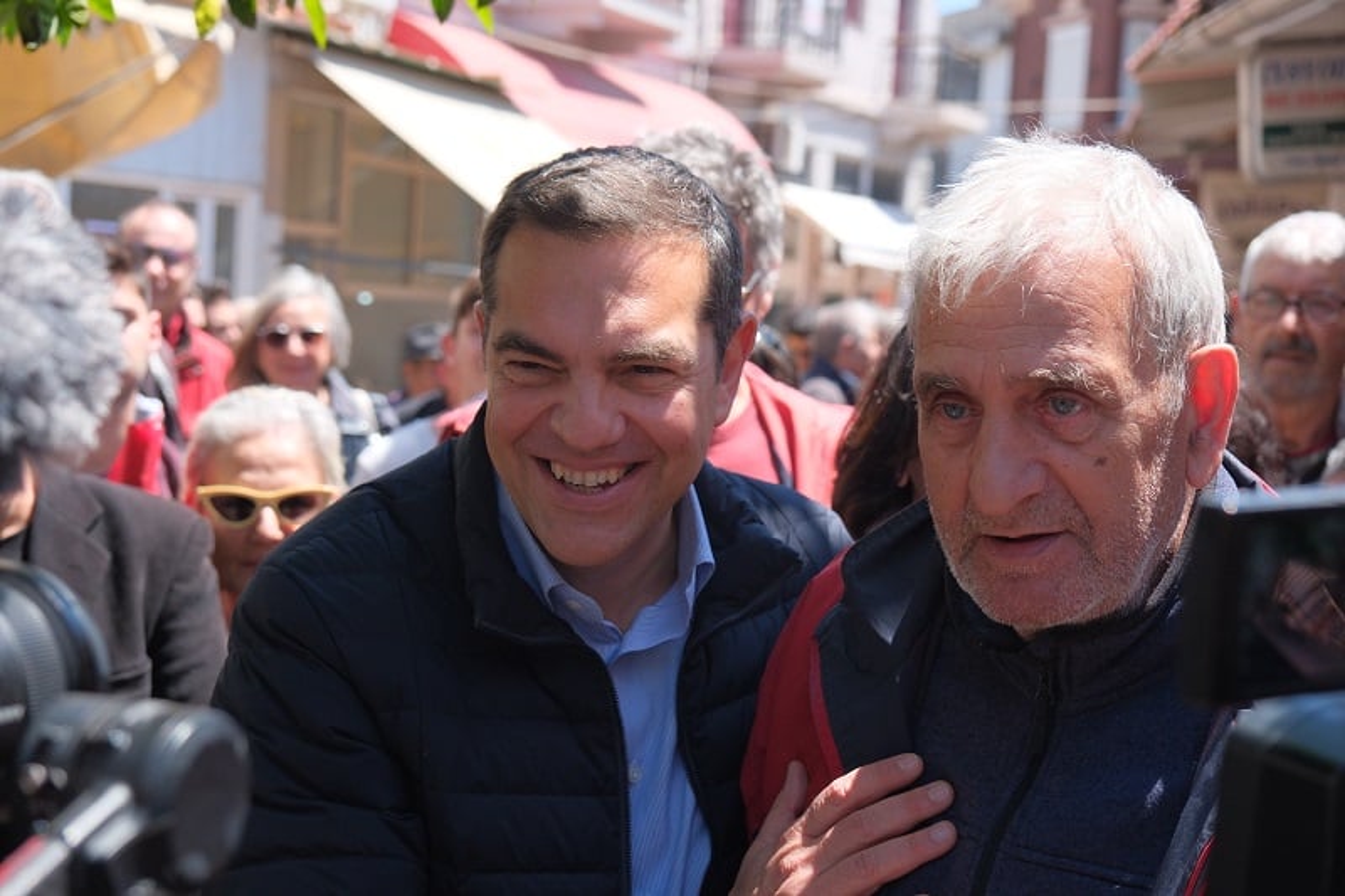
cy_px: 448
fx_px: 2017
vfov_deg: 25.0
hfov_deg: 36.9
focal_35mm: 54
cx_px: 672
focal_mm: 35.8
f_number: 4
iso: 1000
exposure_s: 1/2000
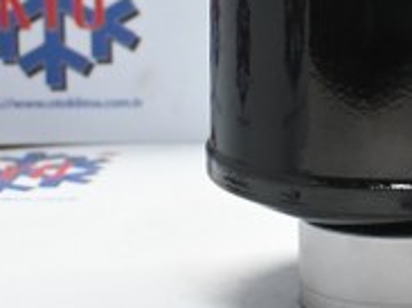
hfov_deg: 13.4
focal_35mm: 142
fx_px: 1689
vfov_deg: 10.3
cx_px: 534
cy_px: -29
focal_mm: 30
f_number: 4.8
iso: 2500
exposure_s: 1/125
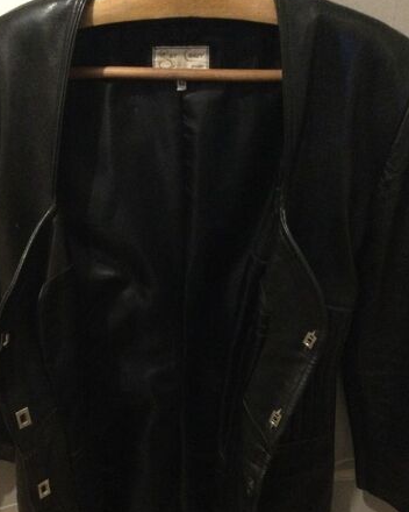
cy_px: 320
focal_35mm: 44
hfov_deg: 34.1
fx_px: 666
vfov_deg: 41.7
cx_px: 168
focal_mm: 3.3
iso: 800
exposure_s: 1/17
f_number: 2.4
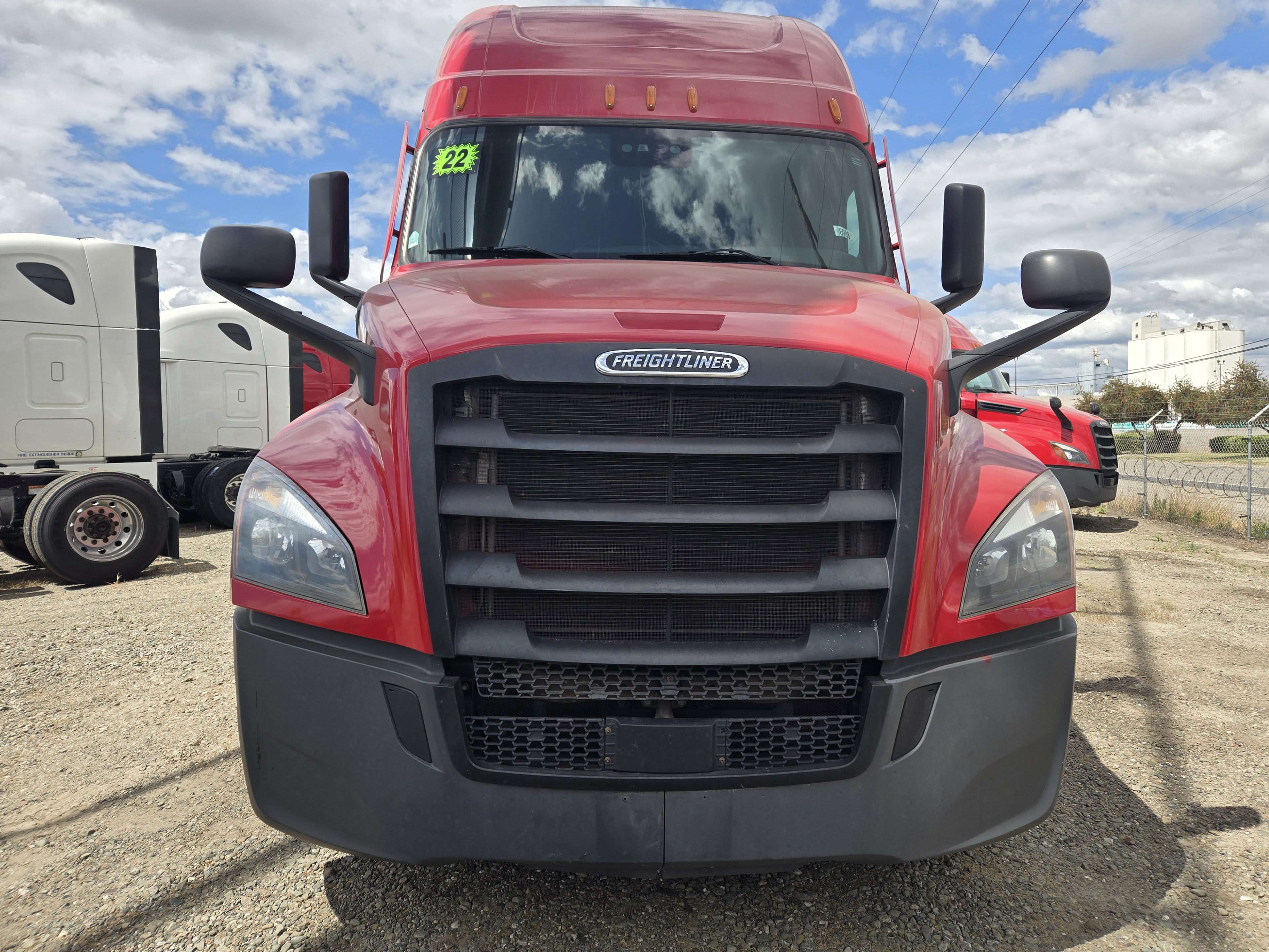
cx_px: 654
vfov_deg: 56.8
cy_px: 465
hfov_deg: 71.6
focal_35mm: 24
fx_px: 880
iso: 25
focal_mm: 5.4
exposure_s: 1/1437
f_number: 1.8
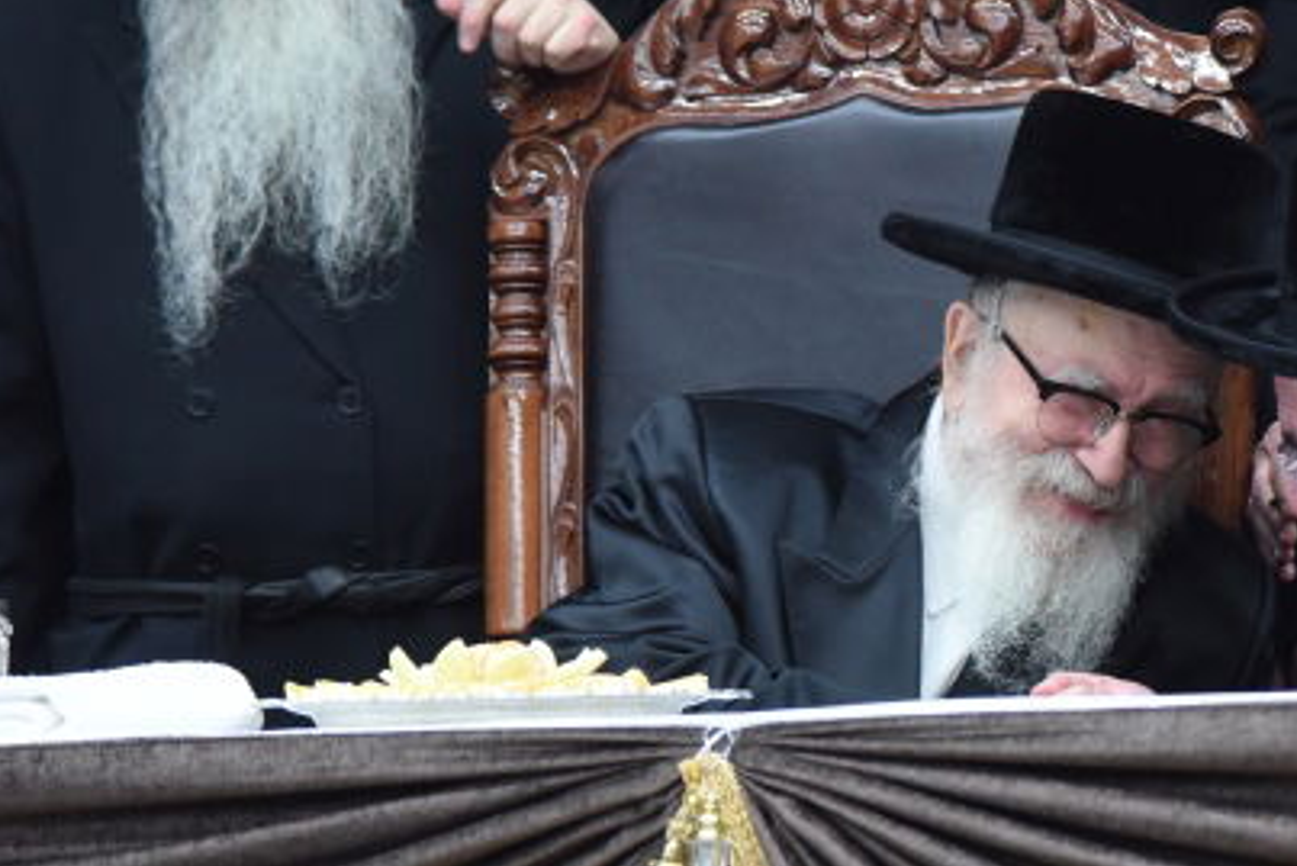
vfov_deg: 4.5
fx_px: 10992
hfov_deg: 6.7
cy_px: 472
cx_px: 1223
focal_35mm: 305
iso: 2500
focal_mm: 120
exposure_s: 1/100
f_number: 5
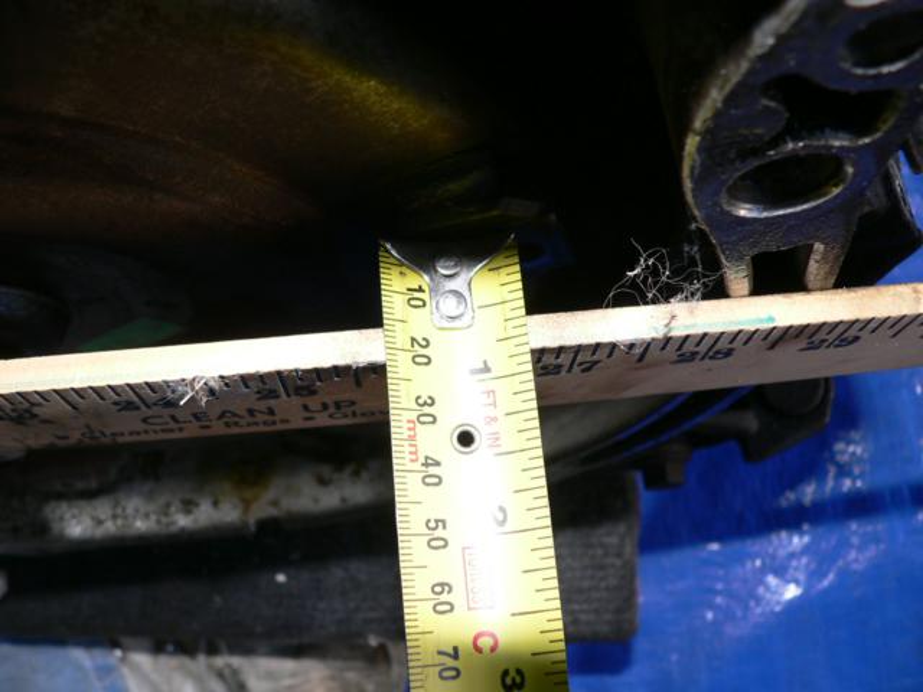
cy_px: 346
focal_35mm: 36
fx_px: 960
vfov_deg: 39.7
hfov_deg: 51.4
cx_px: 462
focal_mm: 6
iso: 80
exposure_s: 1/60
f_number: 2.8
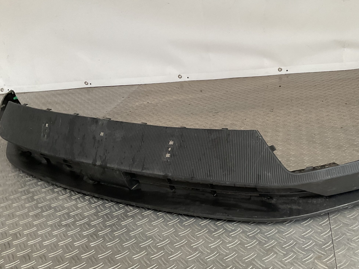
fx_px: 394
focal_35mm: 38
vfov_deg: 37.7
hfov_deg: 48.4
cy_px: 151
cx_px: 229
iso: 80
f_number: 1.8
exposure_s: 1/50
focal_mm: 3
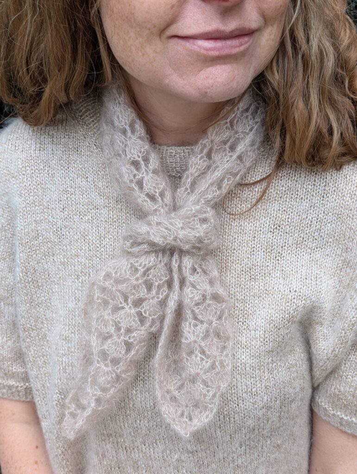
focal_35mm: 49
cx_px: 178
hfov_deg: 29.7
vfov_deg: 38.9
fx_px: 672
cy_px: 237
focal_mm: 6.9
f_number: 1.68
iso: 103
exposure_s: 1/101
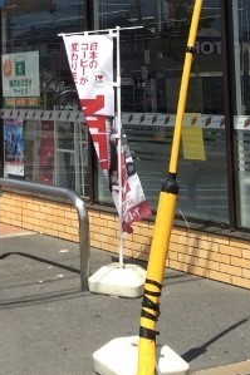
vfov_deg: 22.1
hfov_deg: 15.0
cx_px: -20
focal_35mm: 89
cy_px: 4
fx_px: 928
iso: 32
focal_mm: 3.3
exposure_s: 1/1431
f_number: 2.4
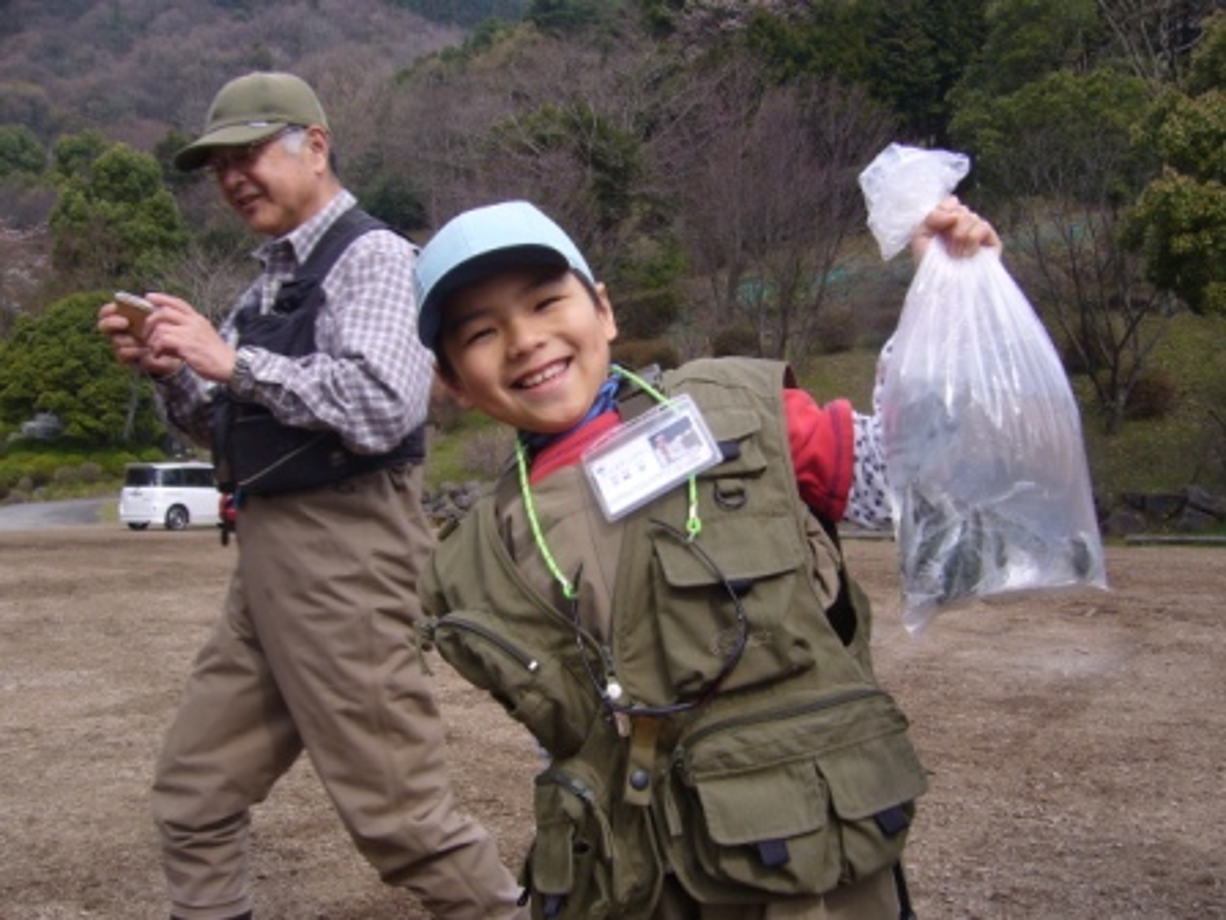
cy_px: 460
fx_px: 1240
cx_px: 613
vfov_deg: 40.7
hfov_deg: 52.6
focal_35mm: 35
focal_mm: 5.8
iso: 80
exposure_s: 1/200
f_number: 5.6
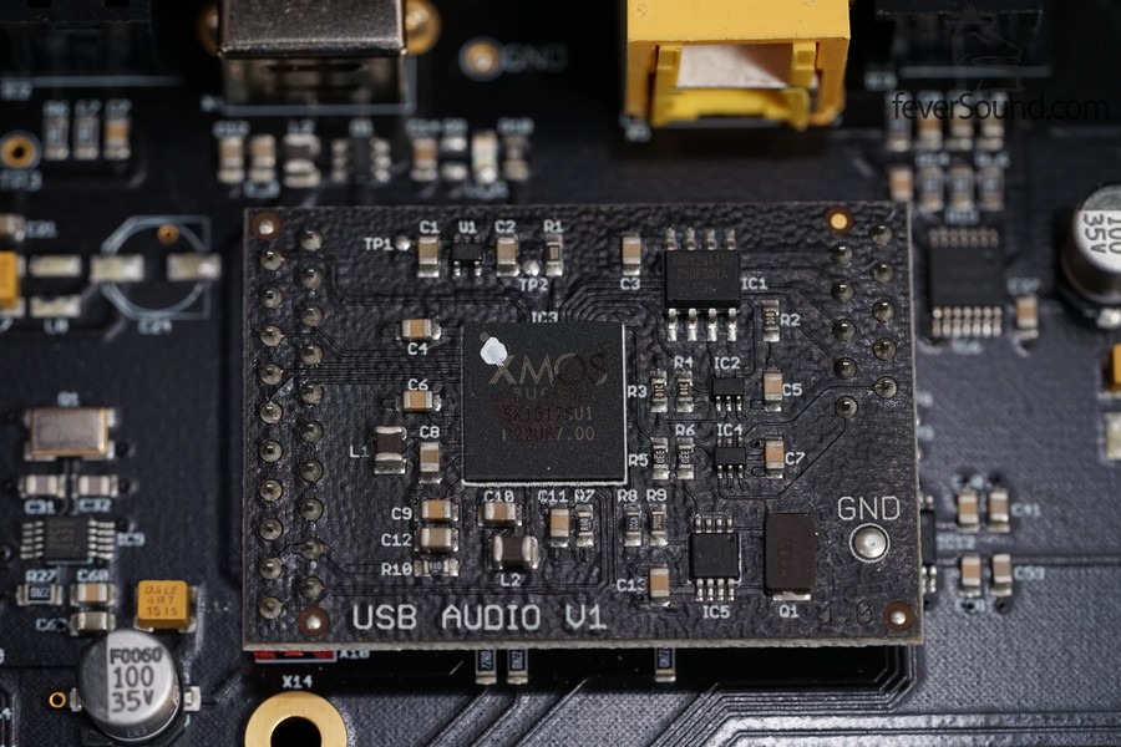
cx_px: 560
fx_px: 2802
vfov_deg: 15.2
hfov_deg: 22.6
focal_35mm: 90
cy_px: 374
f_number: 5.6
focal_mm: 90
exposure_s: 1/100
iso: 1000
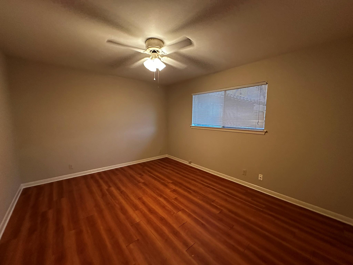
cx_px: 176
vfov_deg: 85.7
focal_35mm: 14
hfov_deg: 102.1
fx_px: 143
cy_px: 132
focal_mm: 2.22
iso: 640
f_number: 2.2
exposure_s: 1/60
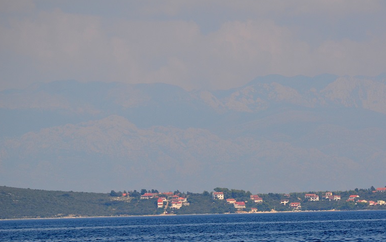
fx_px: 4090
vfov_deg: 3.4
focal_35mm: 389
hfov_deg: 5.4
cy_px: 162
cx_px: 247
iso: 400
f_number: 5.3
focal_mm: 195
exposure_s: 1/2500
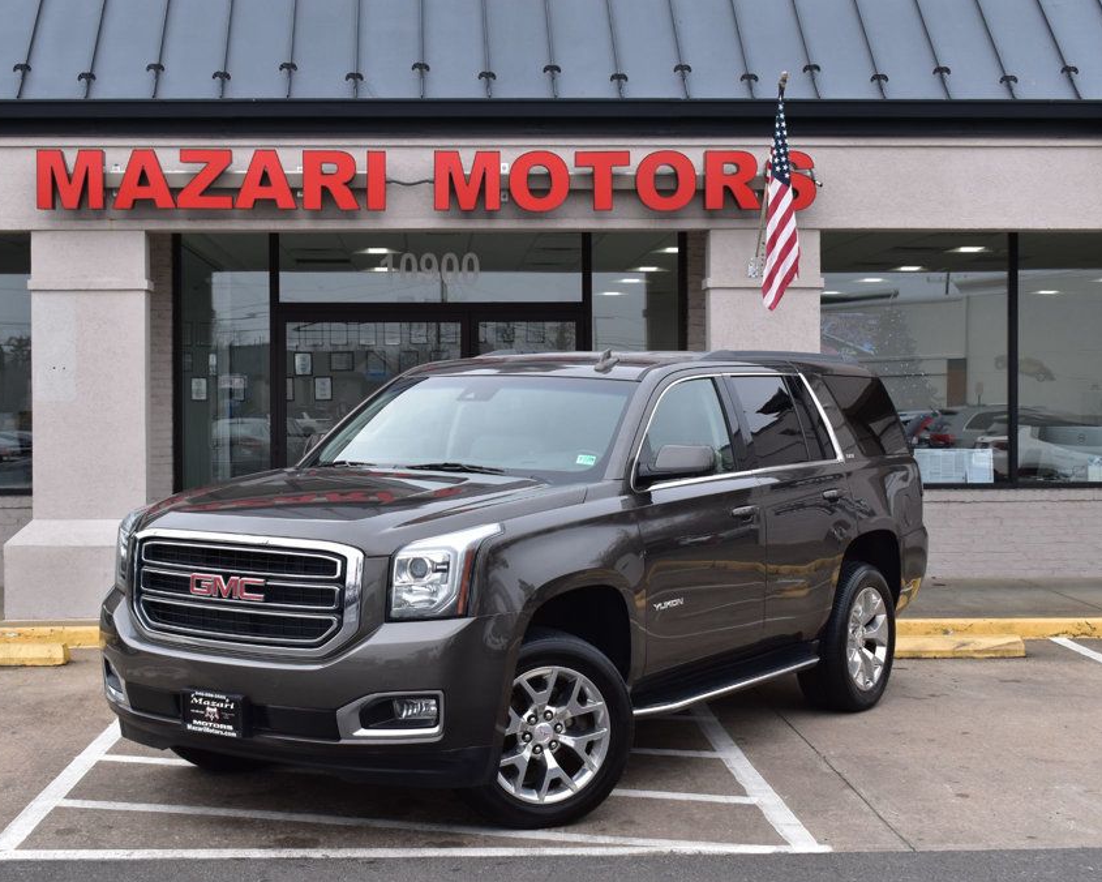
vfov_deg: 26.2
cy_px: 441
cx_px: 503
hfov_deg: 32.5
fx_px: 1892
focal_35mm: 58
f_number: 9
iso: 400
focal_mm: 34
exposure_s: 1/160
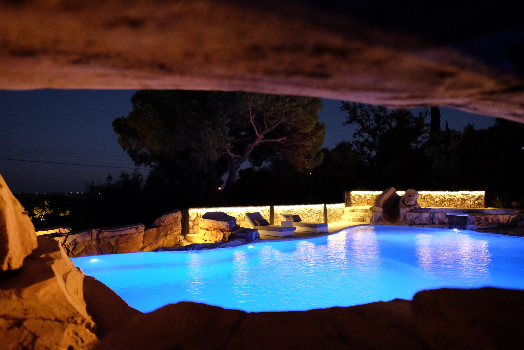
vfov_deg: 59.5
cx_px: 262
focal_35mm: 21
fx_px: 306
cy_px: 175
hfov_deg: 81.2
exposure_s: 1/20
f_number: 2.8
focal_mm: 14
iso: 3200
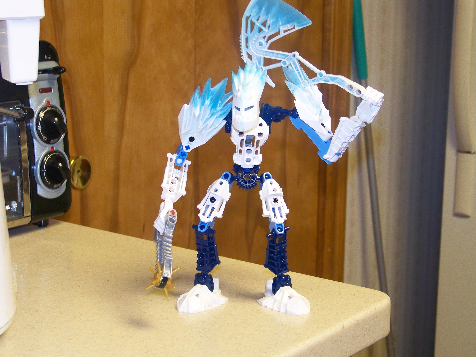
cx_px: 238
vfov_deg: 19.9
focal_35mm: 74
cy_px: 178
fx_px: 1018
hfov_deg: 26.3
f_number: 3.2
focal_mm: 14.6
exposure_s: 1/40
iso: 200
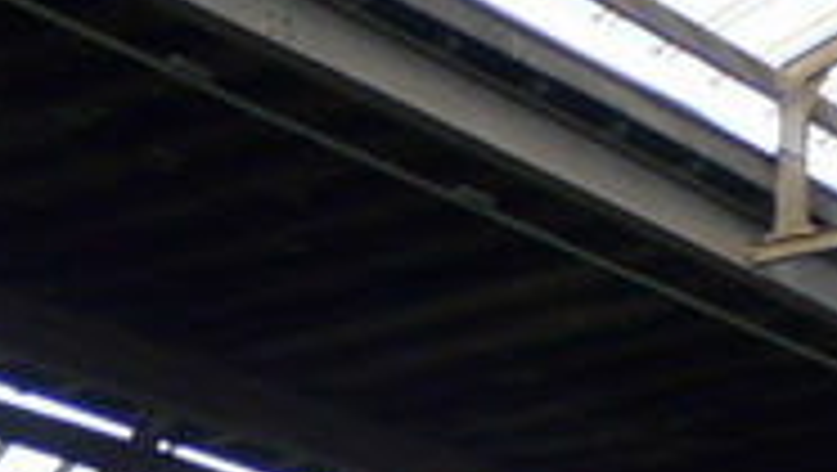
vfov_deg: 6.5
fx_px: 3643
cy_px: 1578
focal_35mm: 164
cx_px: -585
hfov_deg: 12.2
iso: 100
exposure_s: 1/80
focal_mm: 4.6
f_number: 2.8
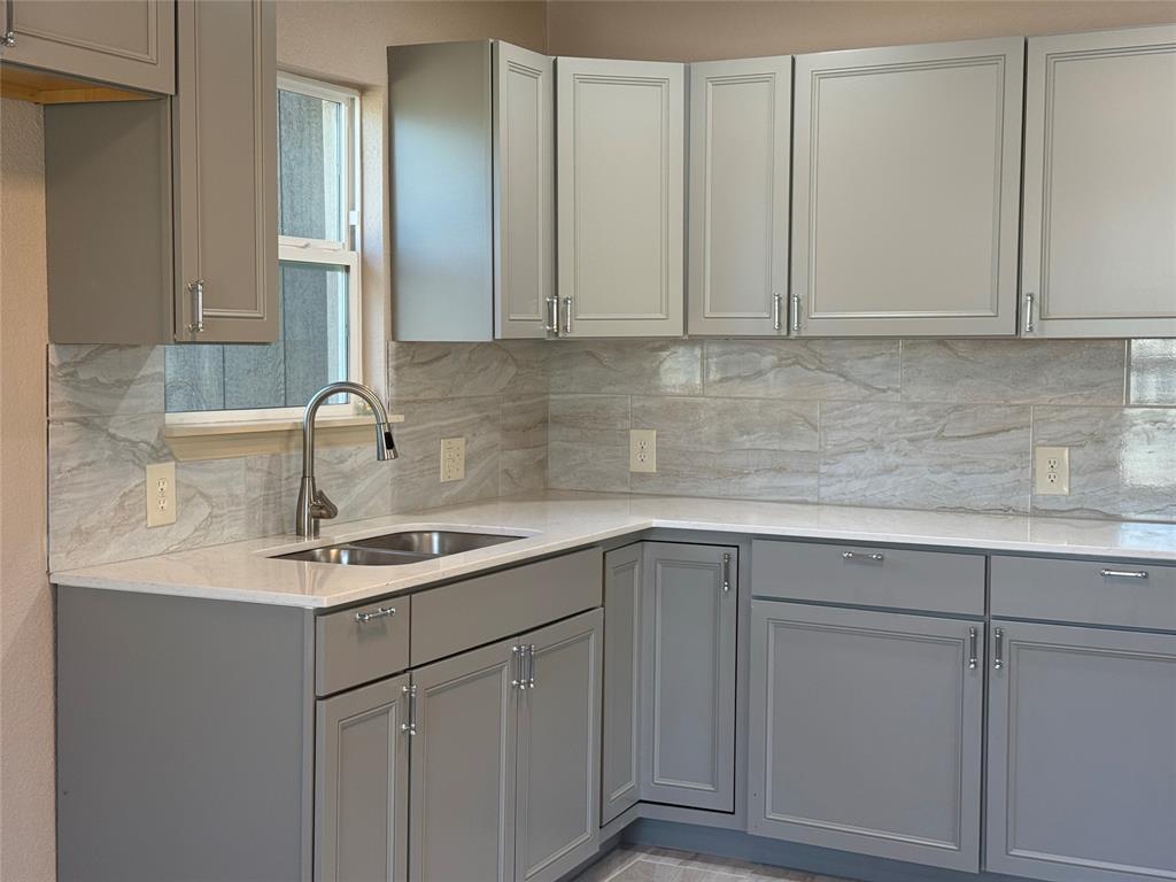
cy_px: 441
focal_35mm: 48
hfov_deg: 39.7
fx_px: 1631
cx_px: 588
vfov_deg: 30.3
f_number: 1.78
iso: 100
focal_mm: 6.76
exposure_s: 1/120
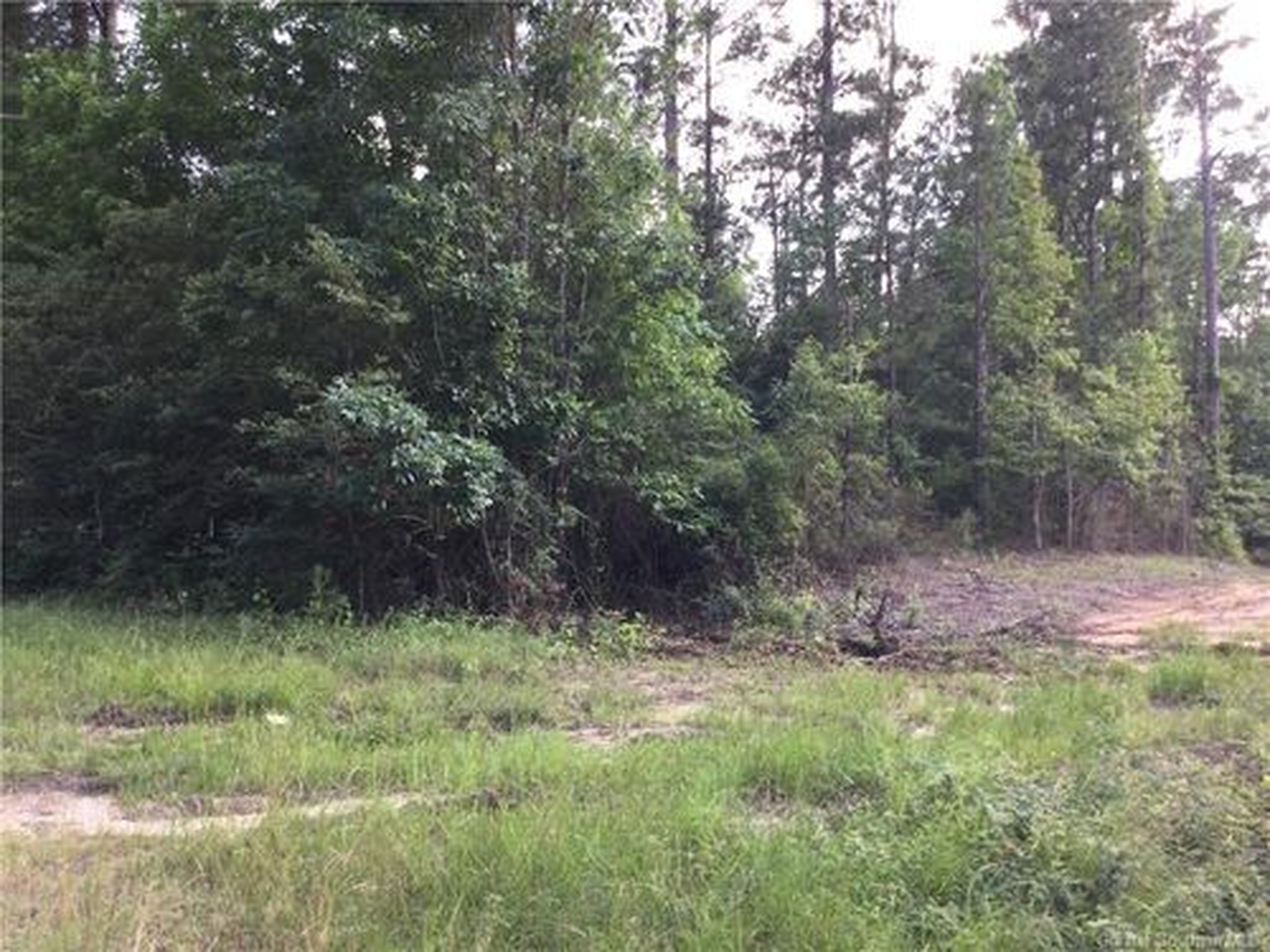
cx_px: 635
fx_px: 1137
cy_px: 476
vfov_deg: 45.4
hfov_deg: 58.4
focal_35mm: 31
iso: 25
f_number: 2.4
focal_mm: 3.3
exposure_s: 1/126
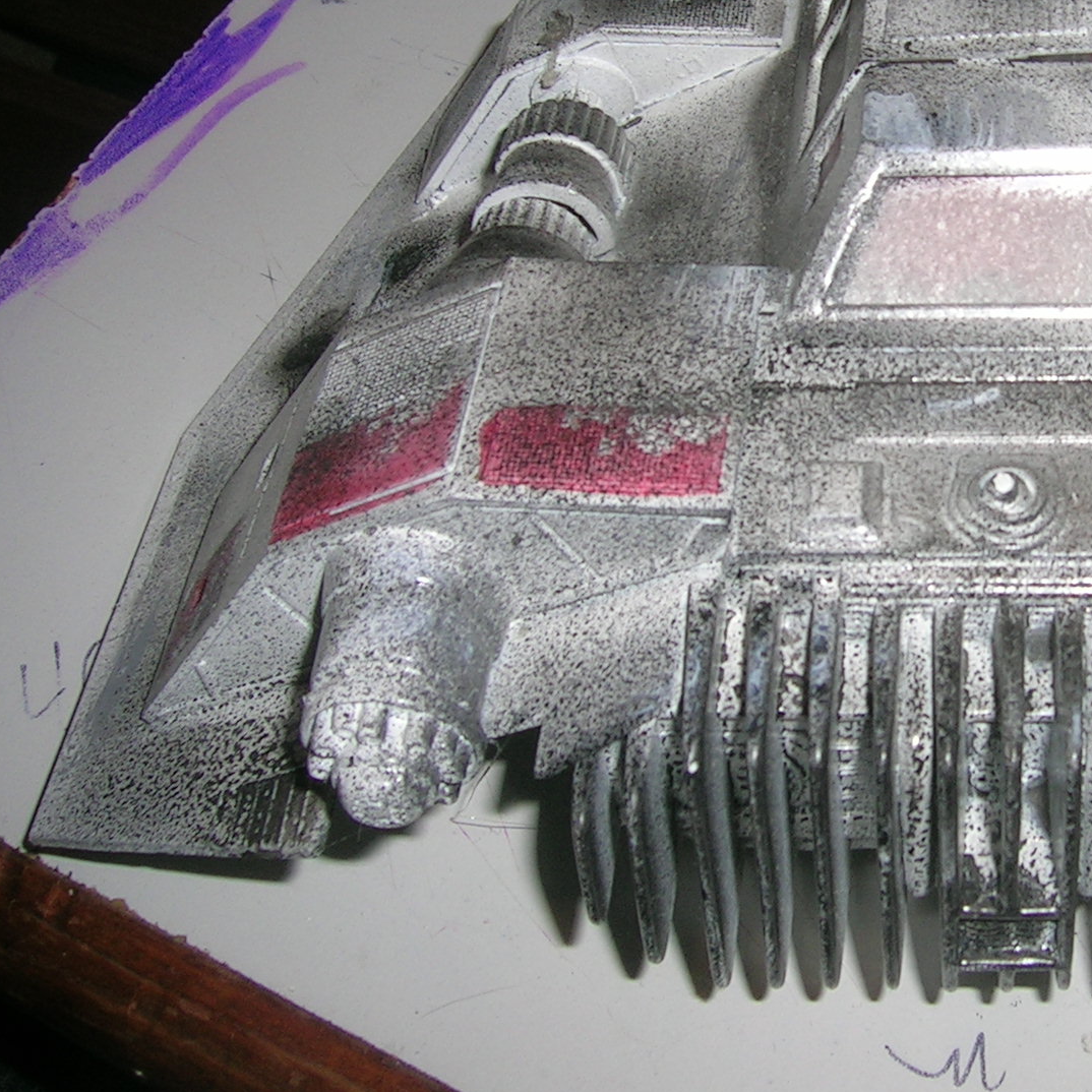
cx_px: 951
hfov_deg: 28.1
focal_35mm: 59
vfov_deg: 28.9
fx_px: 2106
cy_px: 357
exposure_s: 1/60.1
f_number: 4.8
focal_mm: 5.4
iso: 50
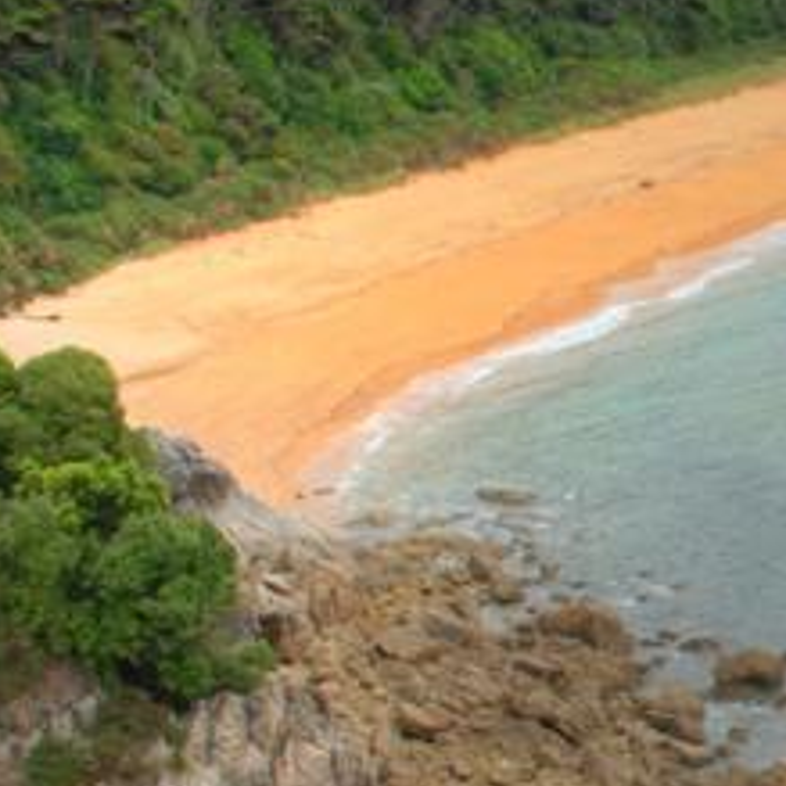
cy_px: 461
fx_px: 2697
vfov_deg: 16.6
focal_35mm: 105
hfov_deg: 15.4
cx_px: 1148
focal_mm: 18
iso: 110
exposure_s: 1/30
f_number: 9
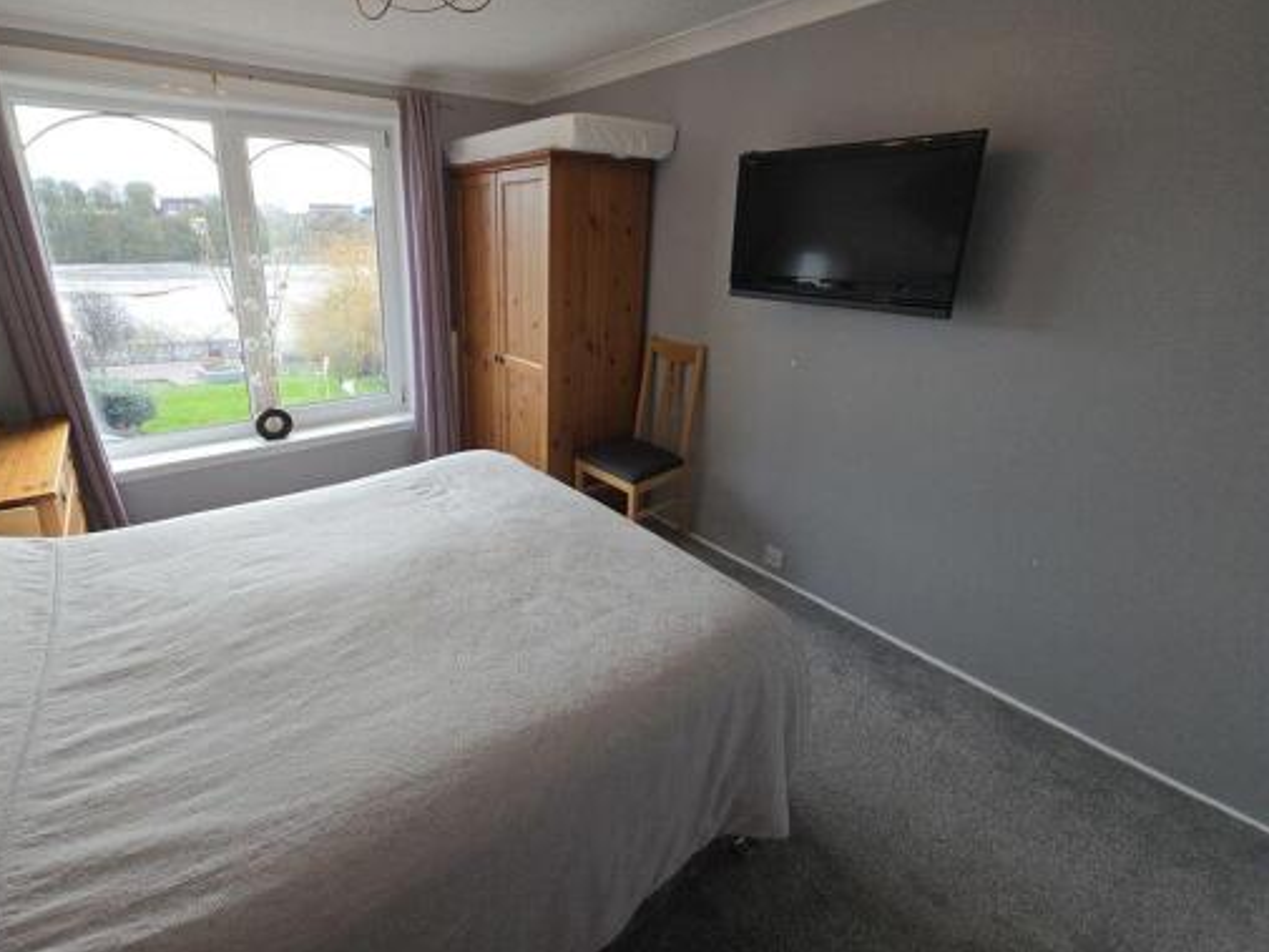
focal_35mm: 15
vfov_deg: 81.4
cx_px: 539
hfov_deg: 97.4
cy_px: 418
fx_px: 550
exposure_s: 1/131
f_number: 2.2
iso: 50
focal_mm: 2.2
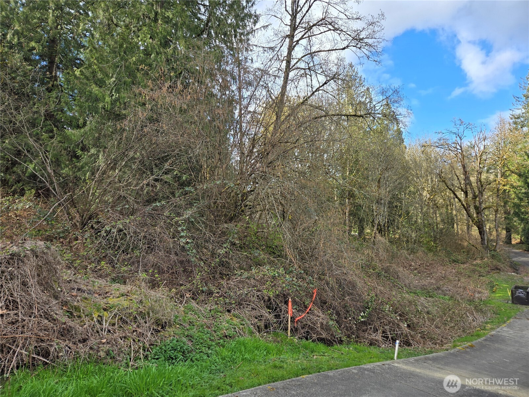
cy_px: 198
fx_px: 351
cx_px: 264
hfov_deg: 73.9
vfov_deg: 58.9
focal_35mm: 23
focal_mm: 5.4
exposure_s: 1/629
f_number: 1.8
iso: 25
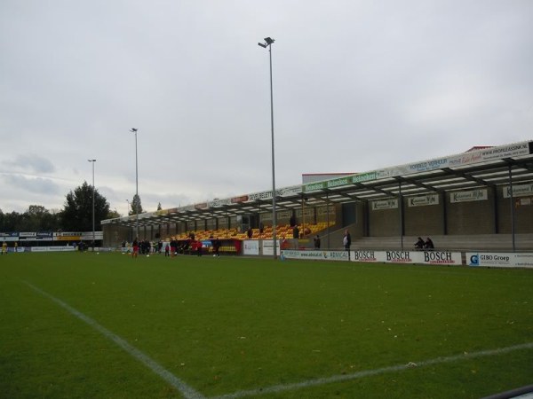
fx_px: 524
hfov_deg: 54.0
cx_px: 266
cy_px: 200
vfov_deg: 41.8
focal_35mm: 34
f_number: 3.6
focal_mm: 6.2
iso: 100
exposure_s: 1/640
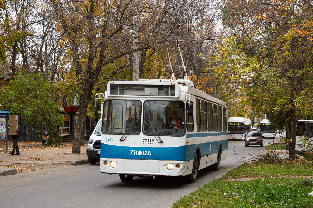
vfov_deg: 23.7
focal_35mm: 57
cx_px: 156
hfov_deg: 35.1
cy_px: 104
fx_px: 495
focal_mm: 38
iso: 200
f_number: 5.6
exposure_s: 1/400
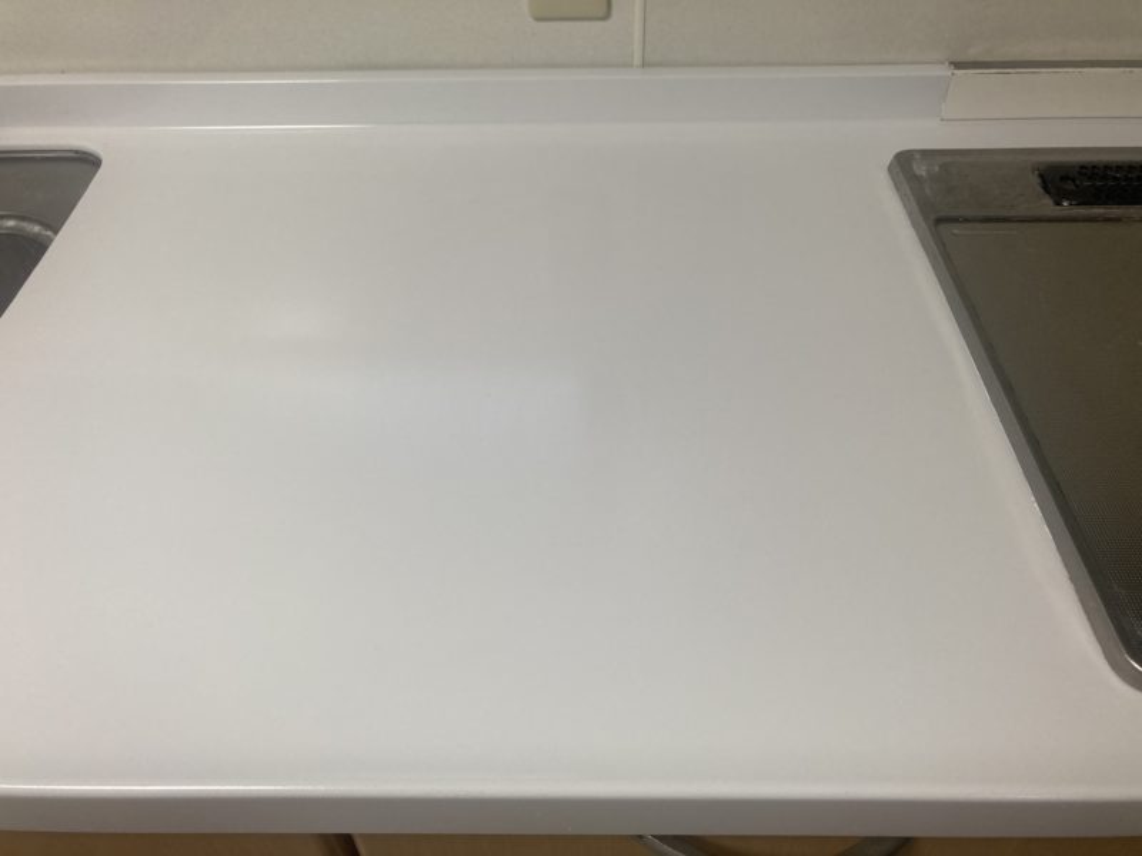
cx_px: 571
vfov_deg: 49.7
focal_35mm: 28
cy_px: 428
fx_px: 924
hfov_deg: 63.4
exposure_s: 1/60
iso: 64
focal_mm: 3.99
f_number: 1.8
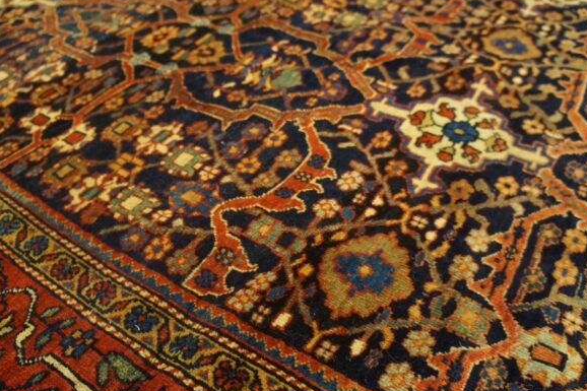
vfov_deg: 46.4
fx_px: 456
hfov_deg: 65.5
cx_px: 287
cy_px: 199
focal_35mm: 28
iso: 1600
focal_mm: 18
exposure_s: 1/60
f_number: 4
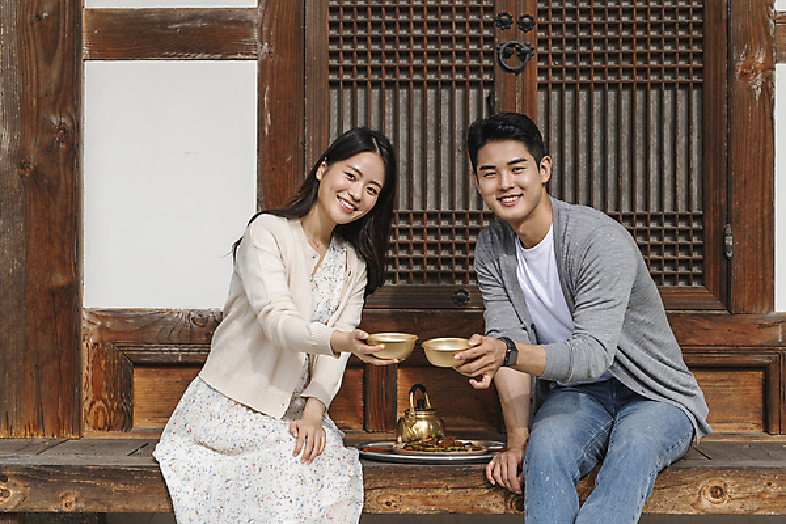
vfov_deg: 16.1
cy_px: 262
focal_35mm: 85
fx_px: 1856
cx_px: 393
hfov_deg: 23.9
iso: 125
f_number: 3.5
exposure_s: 1/800
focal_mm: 85
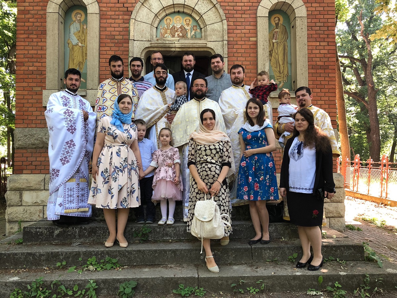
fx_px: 321
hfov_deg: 63.4
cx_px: 198
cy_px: 149
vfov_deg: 49.7
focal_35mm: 28
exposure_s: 1/40
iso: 25
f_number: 1.8
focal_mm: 4
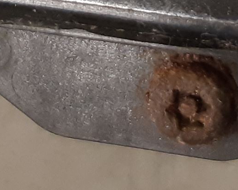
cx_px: 40
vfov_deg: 13.7
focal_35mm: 101
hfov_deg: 18.8
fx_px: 711
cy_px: -148
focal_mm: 3.93
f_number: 1.7
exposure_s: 1/50
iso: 200
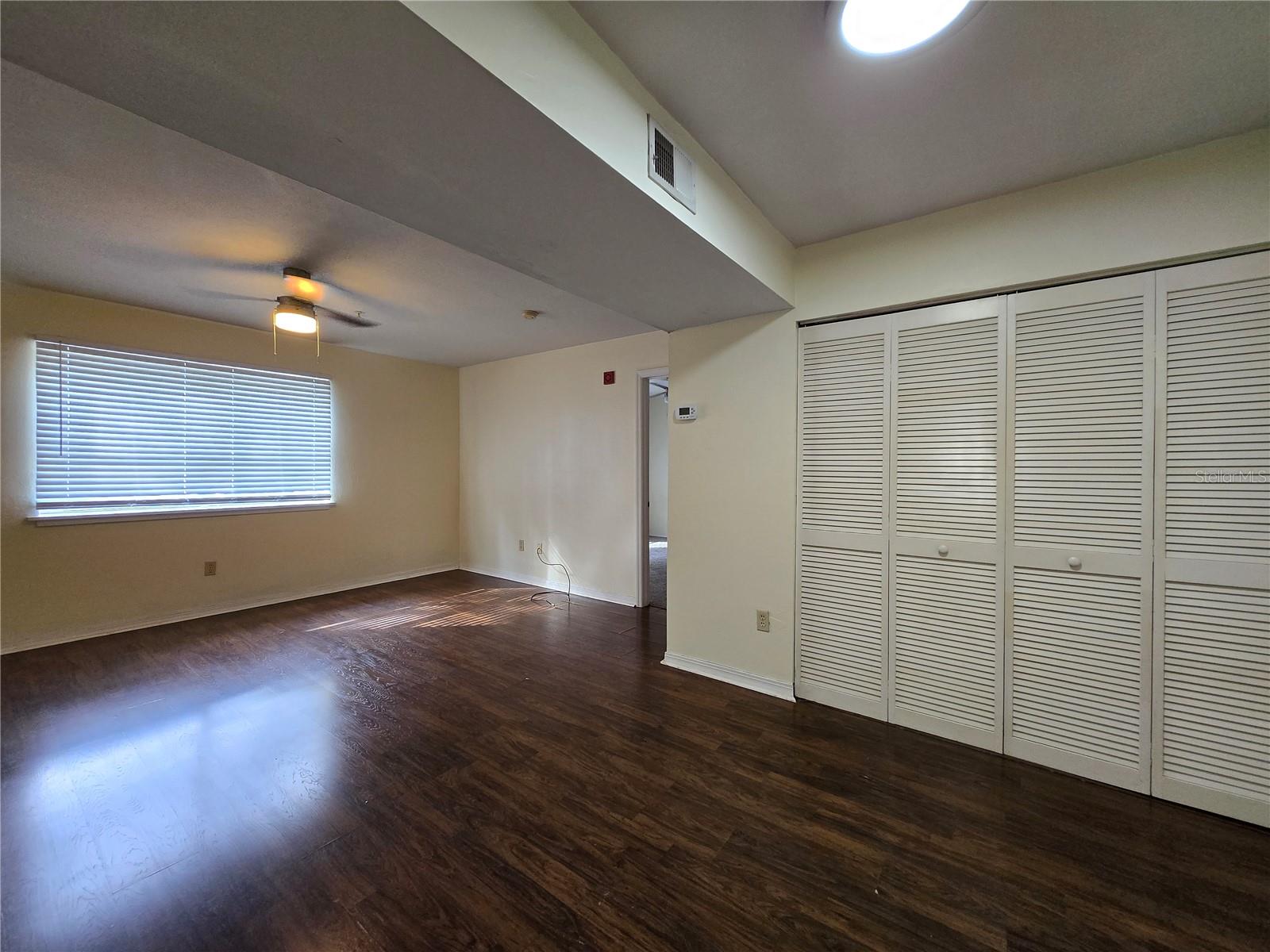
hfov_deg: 106.2
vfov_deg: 89.9
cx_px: 635
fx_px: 477
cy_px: 476
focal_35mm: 13
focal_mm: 1.7
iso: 125
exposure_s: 1/60
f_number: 2.2
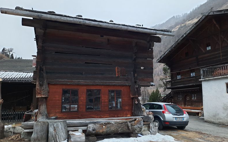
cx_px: 115
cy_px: 76
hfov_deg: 68.4
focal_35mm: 27
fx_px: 168
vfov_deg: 46.0
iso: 320
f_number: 2
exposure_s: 1/25
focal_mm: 4.6
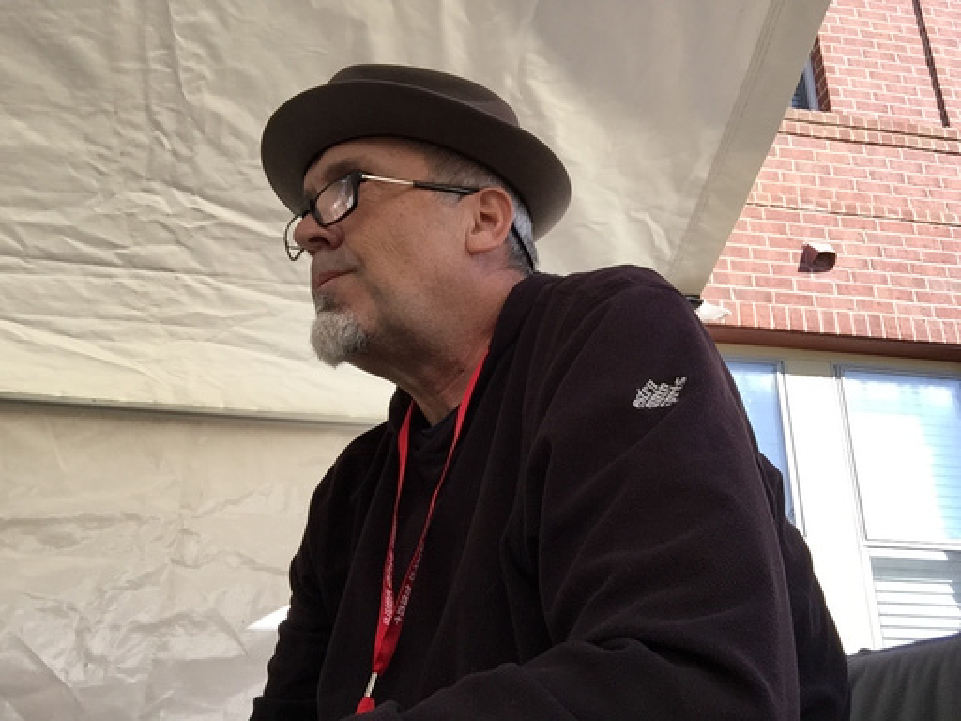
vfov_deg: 45.4
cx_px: 480
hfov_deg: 58.4
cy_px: 360
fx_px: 861
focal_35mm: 31
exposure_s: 1/325
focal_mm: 2.65
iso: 32
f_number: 2.2
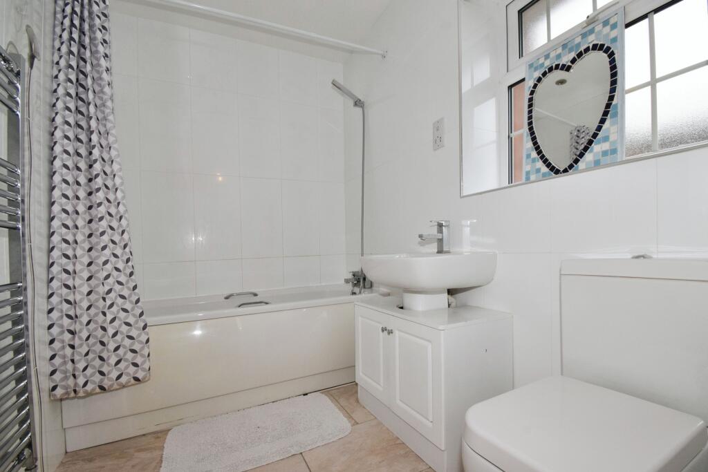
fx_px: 295
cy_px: 236
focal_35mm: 15
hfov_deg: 100.4
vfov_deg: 77.3
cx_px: 354
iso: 1000
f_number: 11
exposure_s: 1/60
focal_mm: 10
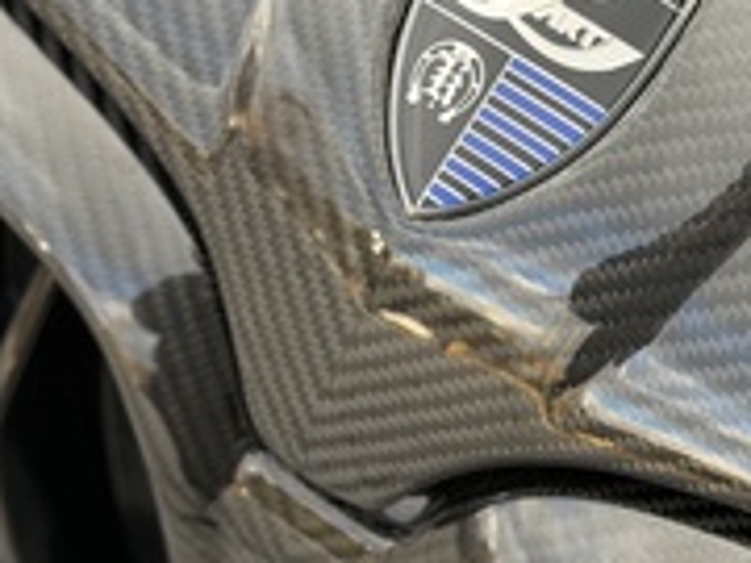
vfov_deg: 13.1
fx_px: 2430
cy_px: 85
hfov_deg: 17.3
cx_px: 655
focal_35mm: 112
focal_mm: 6.76
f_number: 1.78
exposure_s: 1/153
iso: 50
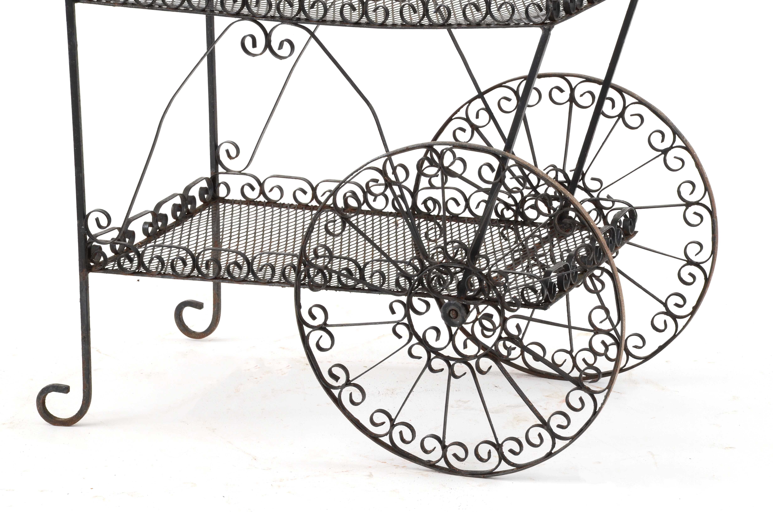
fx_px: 2893
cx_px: 386
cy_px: 256
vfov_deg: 10.1
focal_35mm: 135
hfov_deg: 15.2
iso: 200
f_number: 11
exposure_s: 1/125
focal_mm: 90
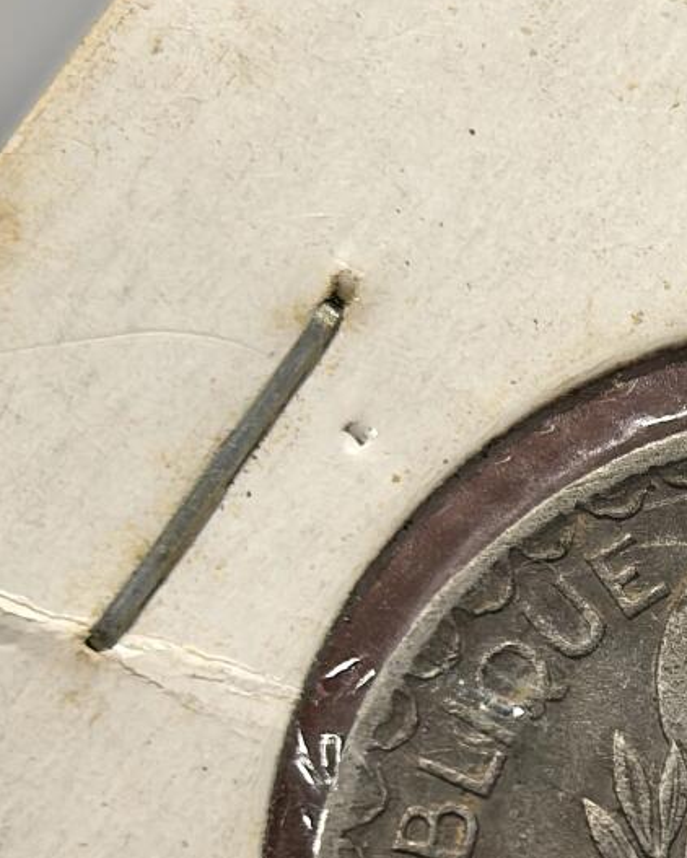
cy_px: 980
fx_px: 4572
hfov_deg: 8.4
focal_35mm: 180
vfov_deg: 10.6
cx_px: 956
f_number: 2
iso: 200
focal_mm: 6.98
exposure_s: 1/50
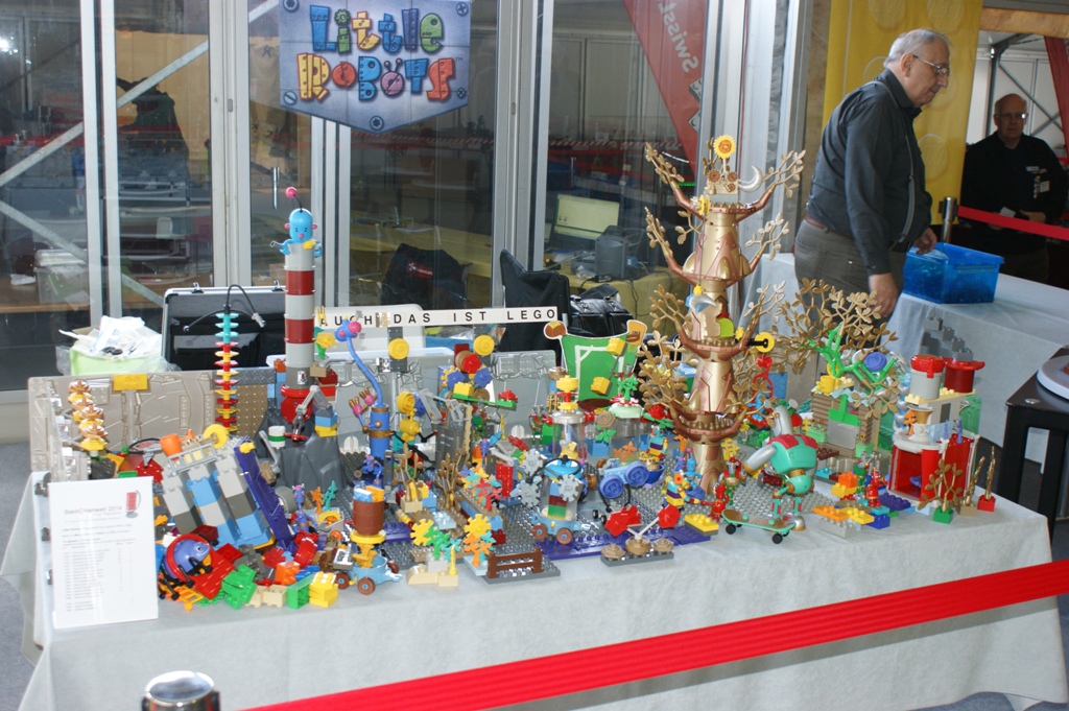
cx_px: 534
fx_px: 1246
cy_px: 356
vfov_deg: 31.8
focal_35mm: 42
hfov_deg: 46.4
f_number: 4.5
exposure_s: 1/60
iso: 400
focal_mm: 28
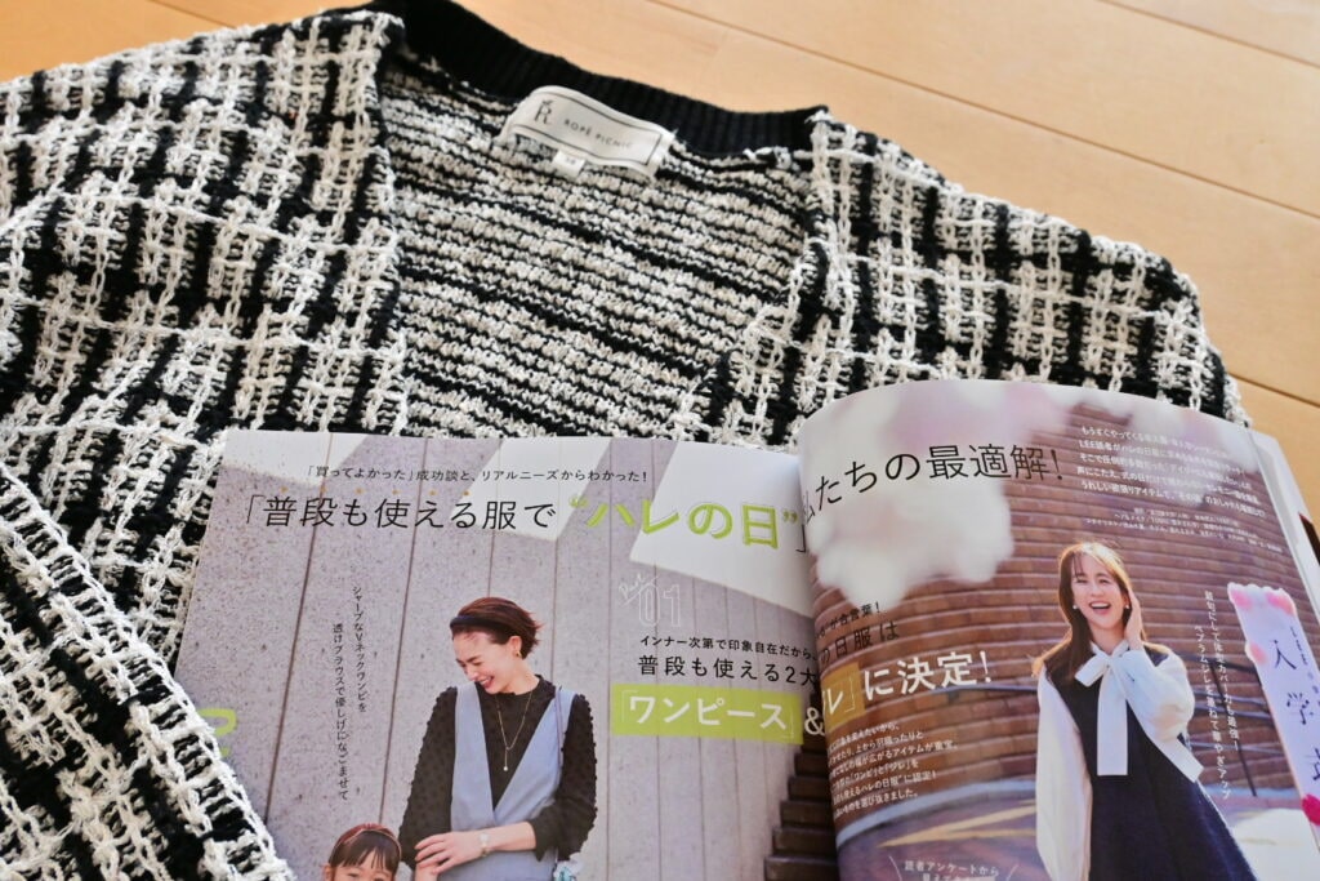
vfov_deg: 43.6
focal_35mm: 30
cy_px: 440
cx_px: 660
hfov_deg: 61.9
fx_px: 1100
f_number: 6.3
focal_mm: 20
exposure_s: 1/200
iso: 1000
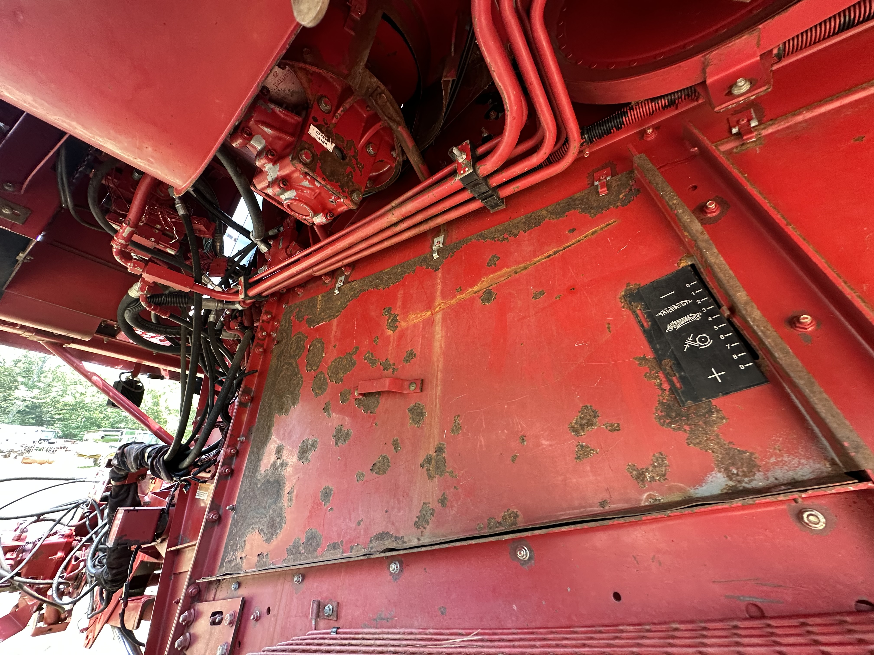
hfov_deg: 102.1
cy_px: 328
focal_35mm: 14
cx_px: 437
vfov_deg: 85.7
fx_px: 353
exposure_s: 1/99
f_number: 2.2
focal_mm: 2.22
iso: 200
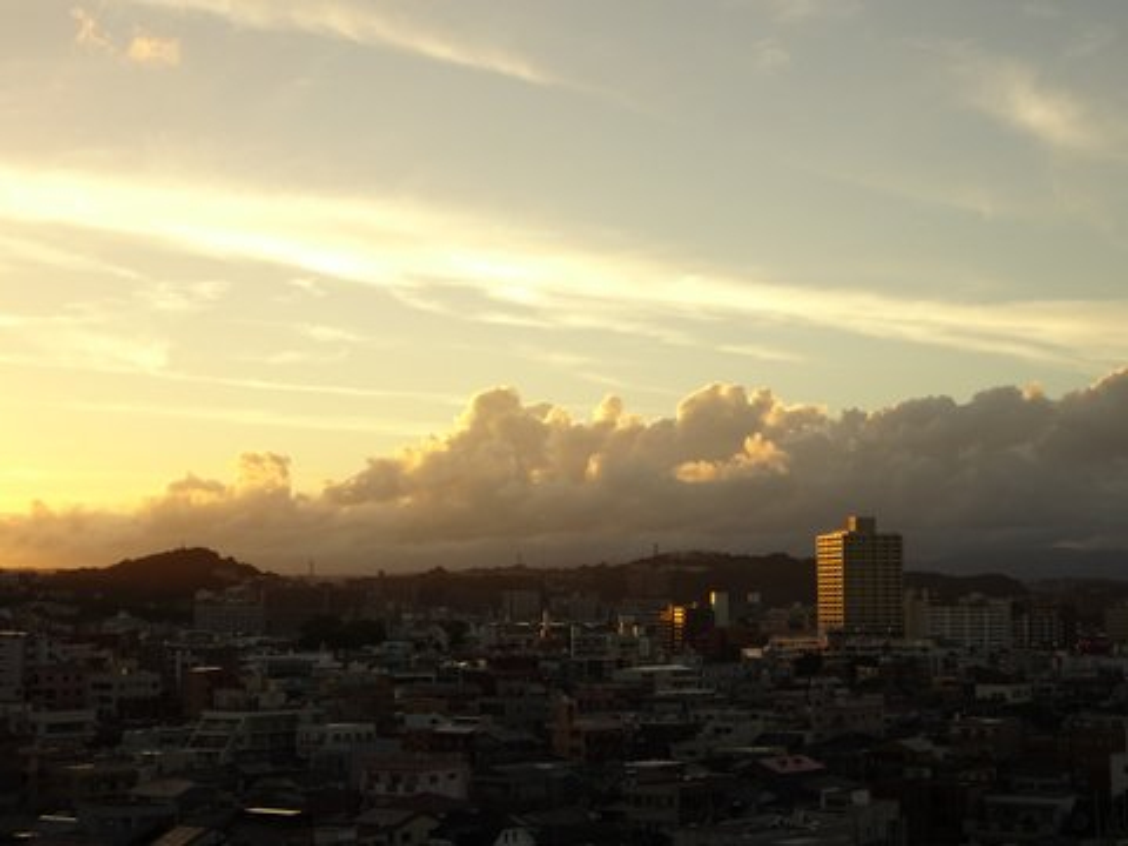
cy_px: 423
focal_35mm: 64
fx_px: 2086
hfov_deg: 30.3
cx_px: 564
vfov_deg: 22.9
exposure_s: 1/250
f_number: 4.5
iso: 80
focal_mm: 10.95
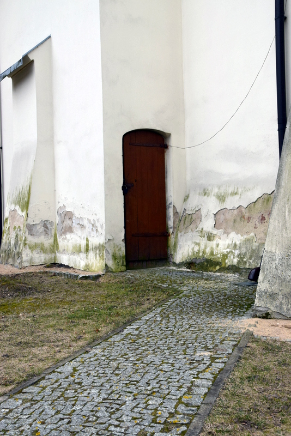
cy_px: 218
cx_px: 146
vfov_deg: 41.1
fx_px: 581
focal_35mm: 48
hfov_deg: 28.1
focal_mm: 32
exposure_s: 1/200
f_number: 10
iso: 400
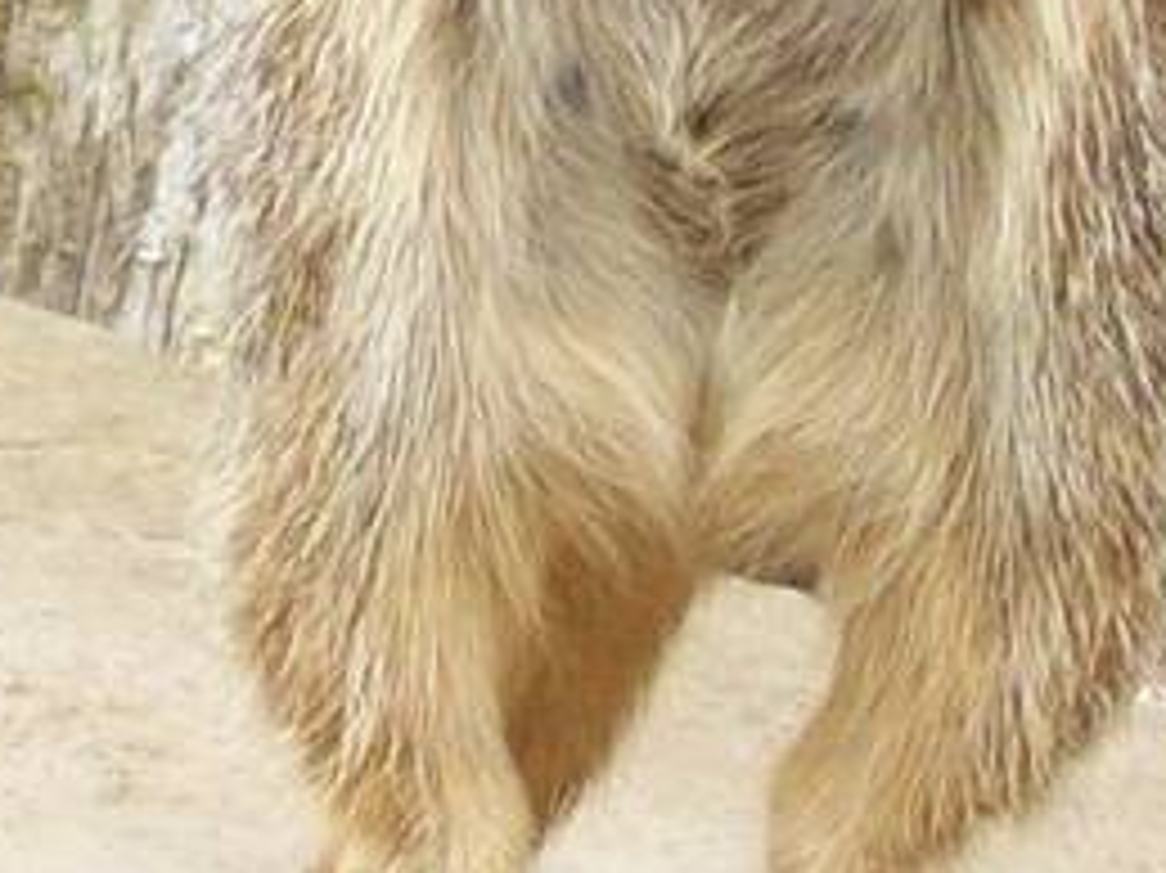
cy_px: -734
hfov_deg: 4.6
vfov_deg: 3.4
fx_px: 14578
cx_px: 437
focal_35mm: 433
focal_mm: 11.6
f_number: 3.8
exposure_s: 1/194
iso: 93
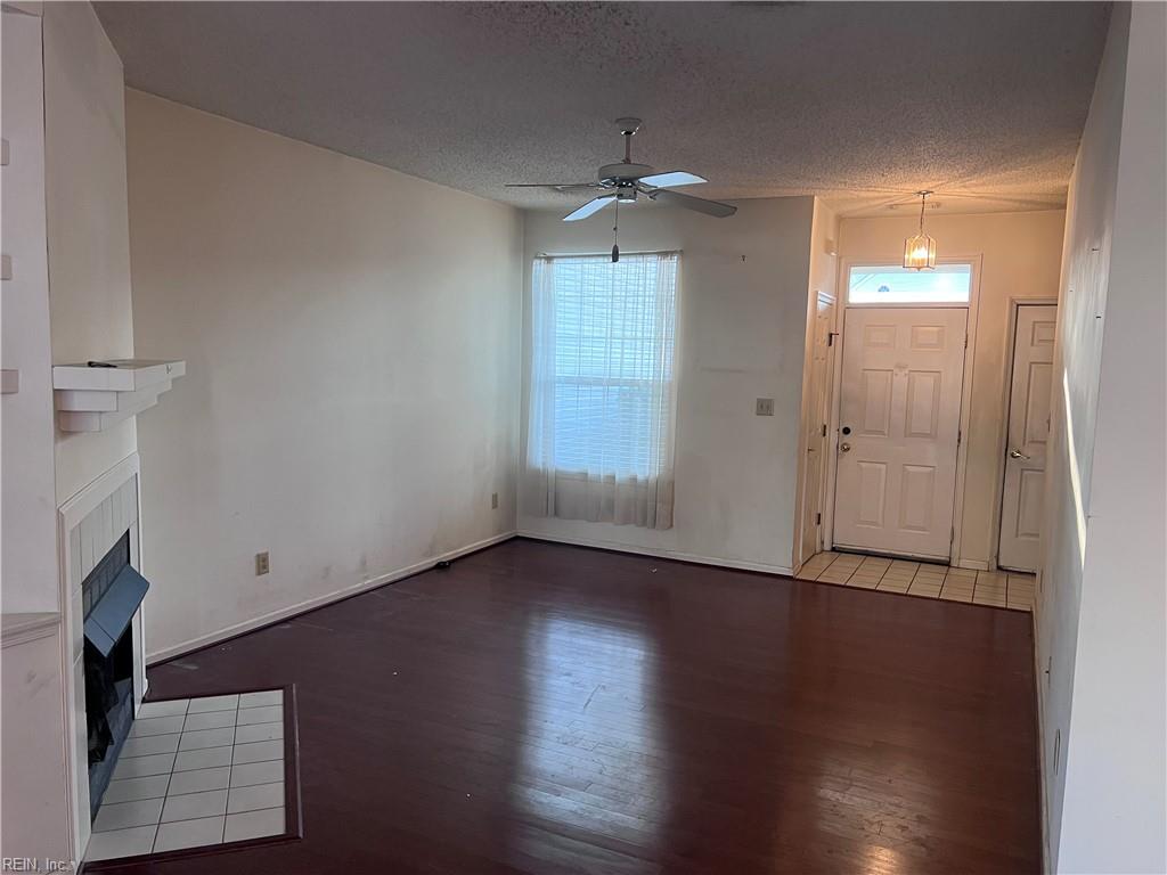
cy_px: 438
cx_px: 584
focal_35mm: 26
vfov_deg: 53.1
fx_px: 877
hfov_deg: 67.3
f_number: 1.5
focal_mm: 5.7
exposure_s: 1/60
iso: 125
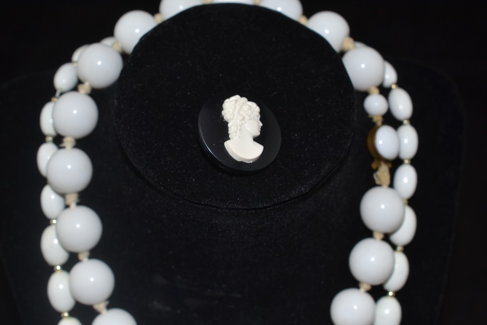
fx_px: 812
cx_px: 244
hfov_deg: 33.4
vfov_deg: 22.6
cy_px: 162
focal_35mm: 60
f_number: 8
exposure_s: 1/60
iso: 100
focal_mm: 40
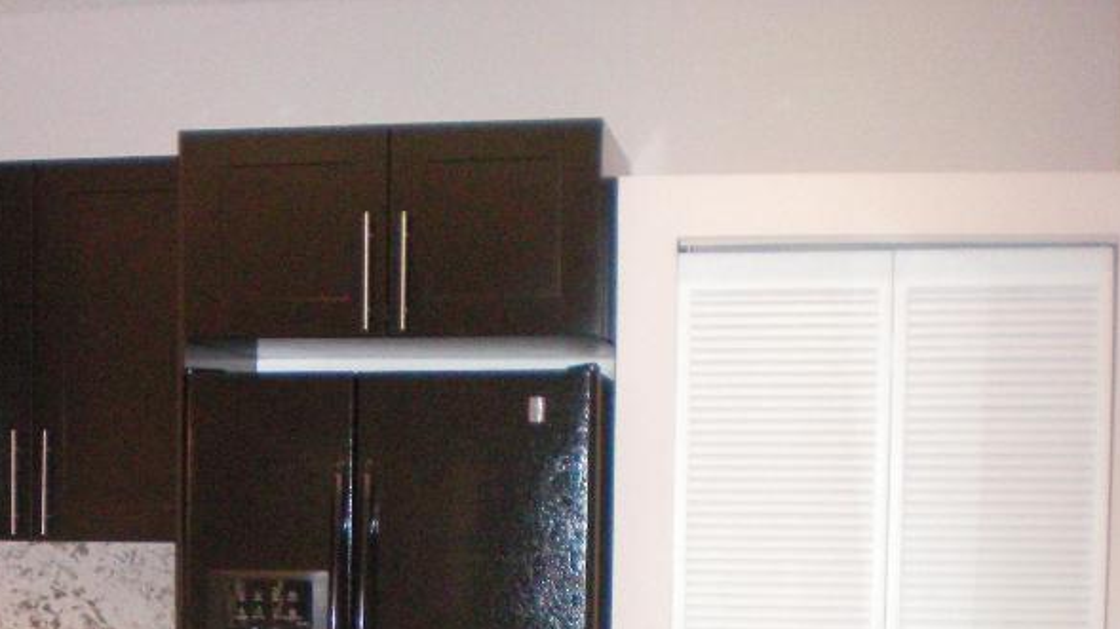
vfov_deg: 16.2
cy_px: 728
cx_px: 382
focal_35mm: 72
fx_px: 2138
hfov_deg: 29.2
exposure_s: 1/60
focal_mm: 6.3
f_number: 3.1
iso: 400
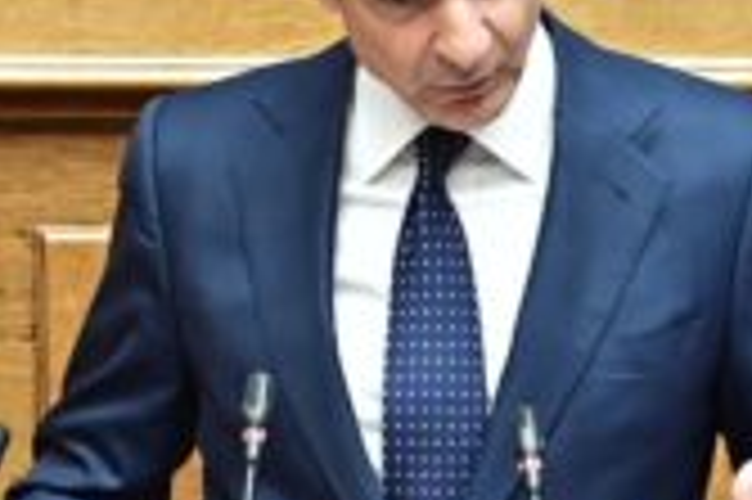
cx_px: 500
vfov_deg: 1.6
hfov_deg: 2.4
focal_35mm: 864
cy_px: 356
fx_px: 18030
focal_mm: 200
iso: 640
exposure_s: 1/200
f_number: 3.5
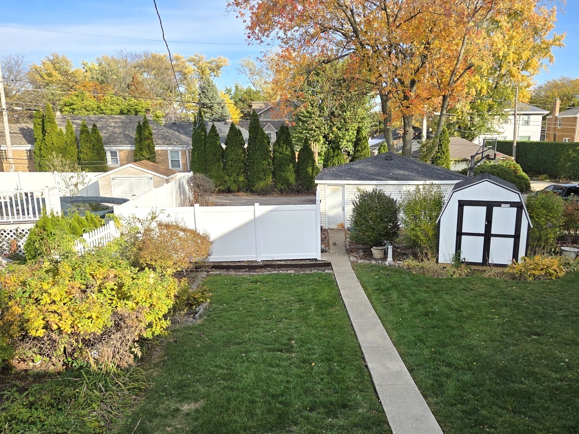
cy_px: 256
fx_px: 485
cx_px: 340
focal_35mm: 29
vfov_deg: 48.0
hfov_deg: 61.2
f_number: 1.8
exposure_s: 1/4087
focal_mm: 5.4
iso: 80
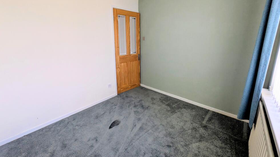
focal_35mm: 16
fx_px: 119
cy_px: 63
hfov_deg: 99.4
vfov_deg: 66.4
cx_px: 142
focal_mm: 1.83
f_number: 2.2
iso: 43
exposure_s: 1/100
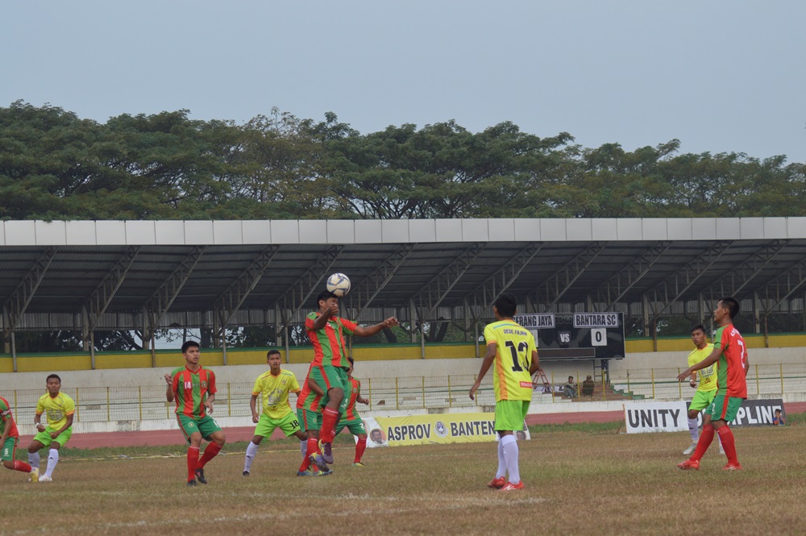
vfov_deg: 12.2
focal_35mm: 112
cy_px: 268
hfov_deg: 18.2
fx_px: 2517
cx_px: 403
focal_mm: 75
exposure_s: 1/1250
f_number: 5
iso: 400
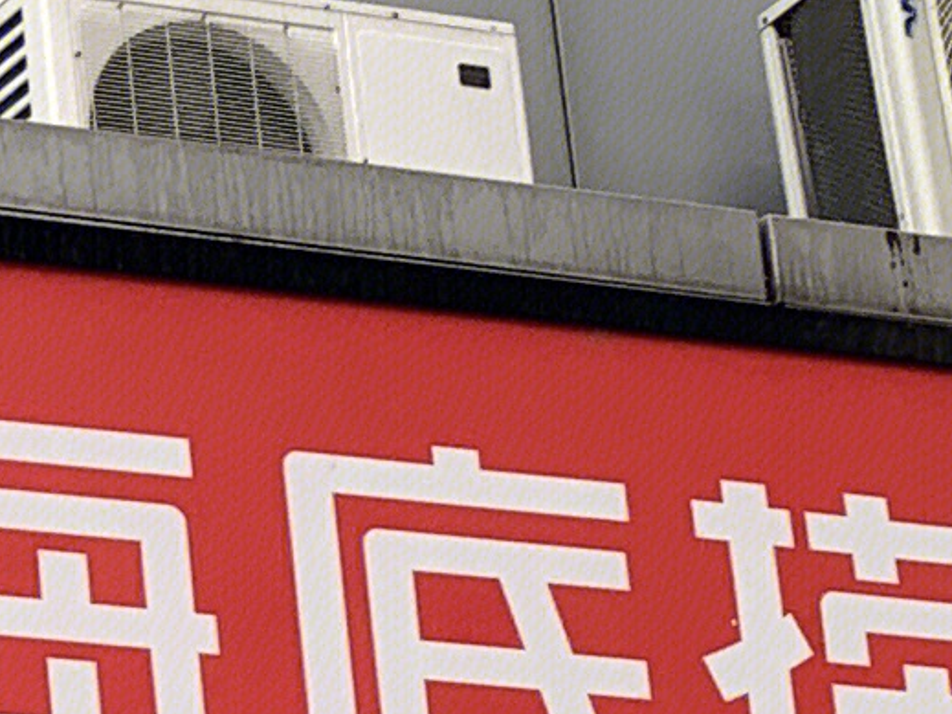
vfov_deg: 7.3
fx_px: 5554
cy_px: 703
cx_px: -895
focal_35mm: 202
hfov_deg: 9.2
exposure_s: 1/991
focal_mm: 4.25
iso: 25
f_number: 1.8
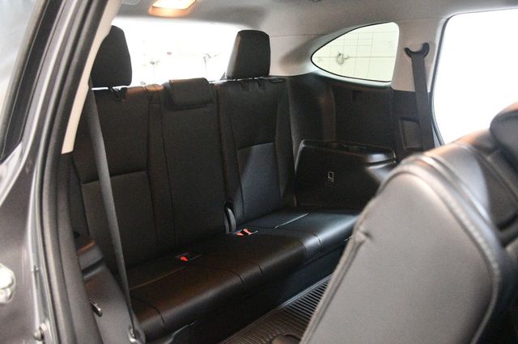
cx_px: 259
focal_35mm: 30
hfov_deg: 62.0
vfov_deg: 43.6
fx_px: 431
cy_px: 172
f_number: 3.5
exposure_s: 1/60
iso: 11400
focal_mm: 20
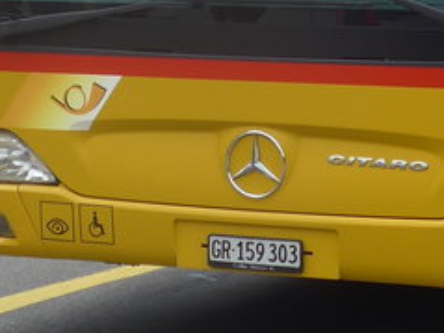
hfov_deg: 9.6
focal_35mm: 206
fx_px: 2641
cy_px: -225
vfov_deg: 7.1
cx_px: 366
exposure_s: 1/640
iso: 80
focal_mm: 8.4
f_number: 2.8
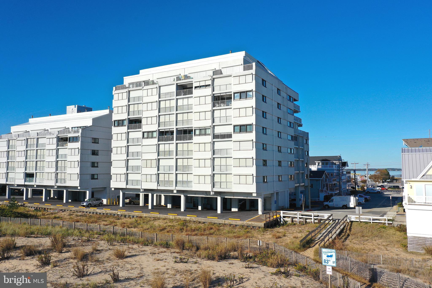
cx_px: 216
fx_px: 336
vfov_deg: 46.4
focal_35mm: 28
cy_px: 144
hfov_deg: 65.5
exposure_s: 1/500
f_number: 6.3
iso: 100
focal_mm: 10.26
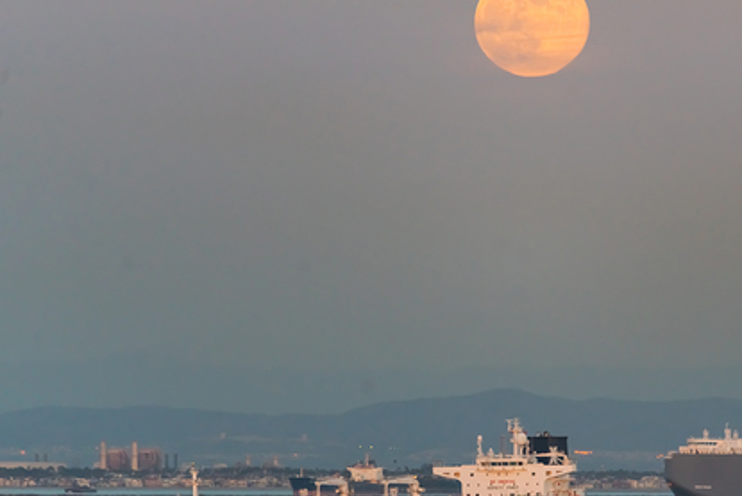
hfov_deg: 3.6
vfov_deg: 2.4
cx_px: 533
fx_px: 11917
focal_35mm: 578
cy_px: 249
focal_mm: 400
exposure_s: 1/1250
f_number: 5.6
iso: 1600
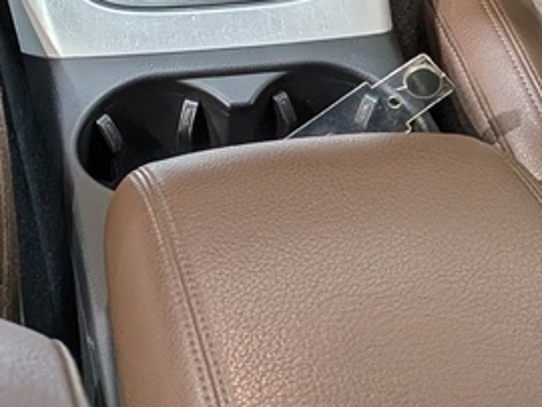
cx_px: 110
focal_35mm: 91
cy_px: -317
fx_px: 1426
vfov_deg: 14.4
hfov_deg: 21.3
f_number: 1.7
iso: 29
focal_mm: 4.53
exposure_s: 1/128
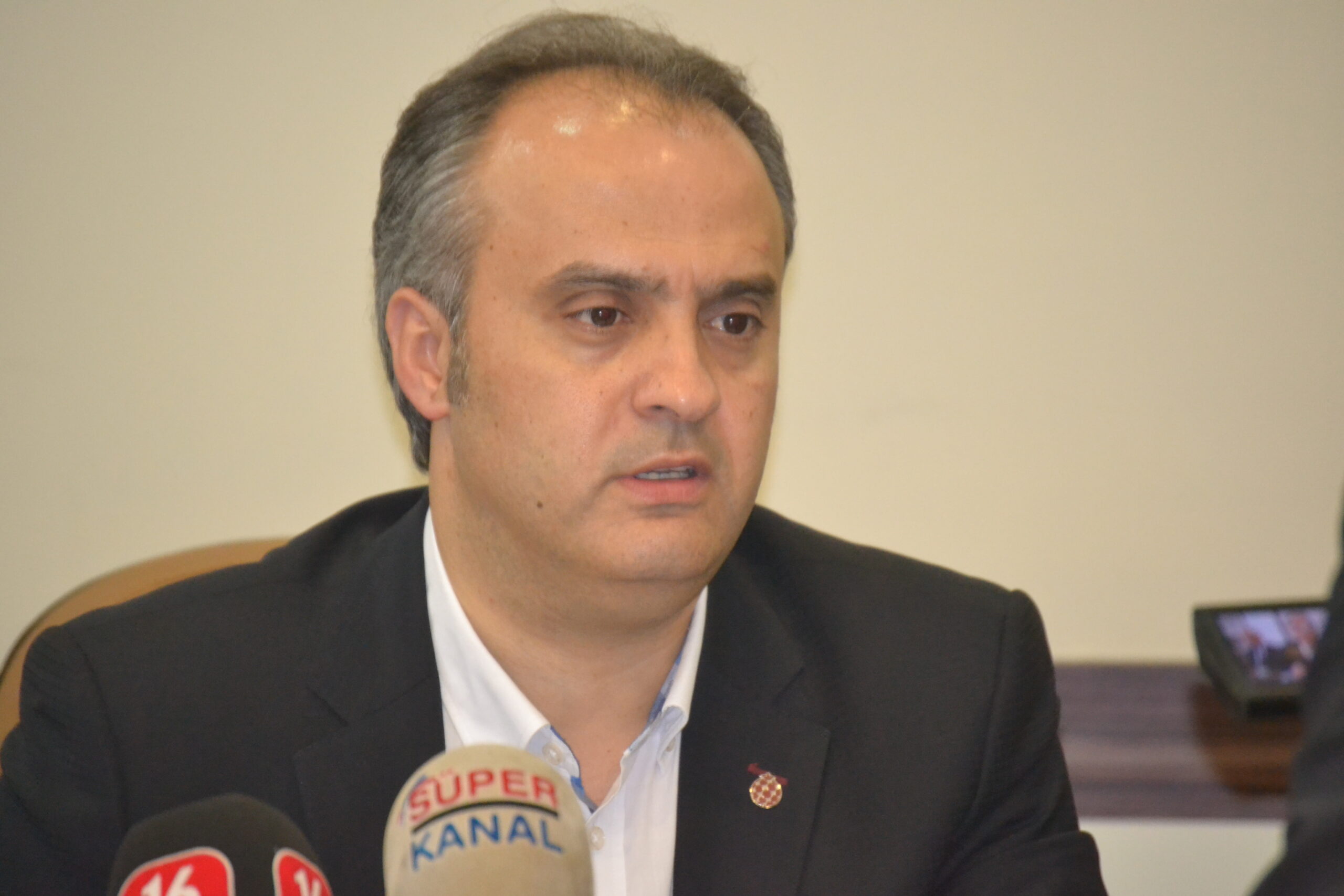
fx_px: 9240
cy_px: 448
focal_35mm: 248
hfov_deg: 8.3
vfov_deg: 5.6
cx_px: 672
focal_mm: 165
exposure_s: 1/60
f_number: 5.3
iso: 3200
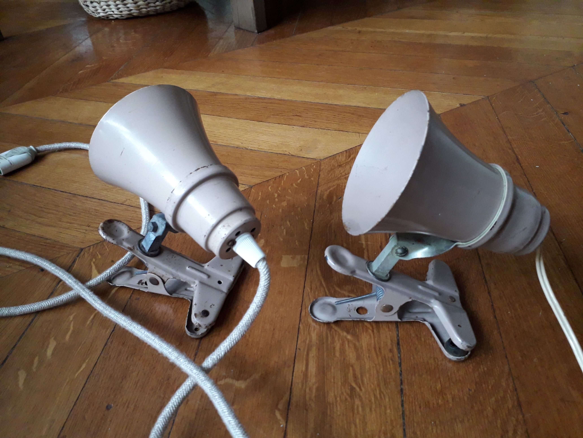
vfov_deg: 51.4
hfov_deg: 65.3
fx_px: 455
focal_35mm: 27
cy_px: 219
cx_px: 292
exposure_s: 1/50
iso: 200
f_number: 1.9
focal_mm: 3.6
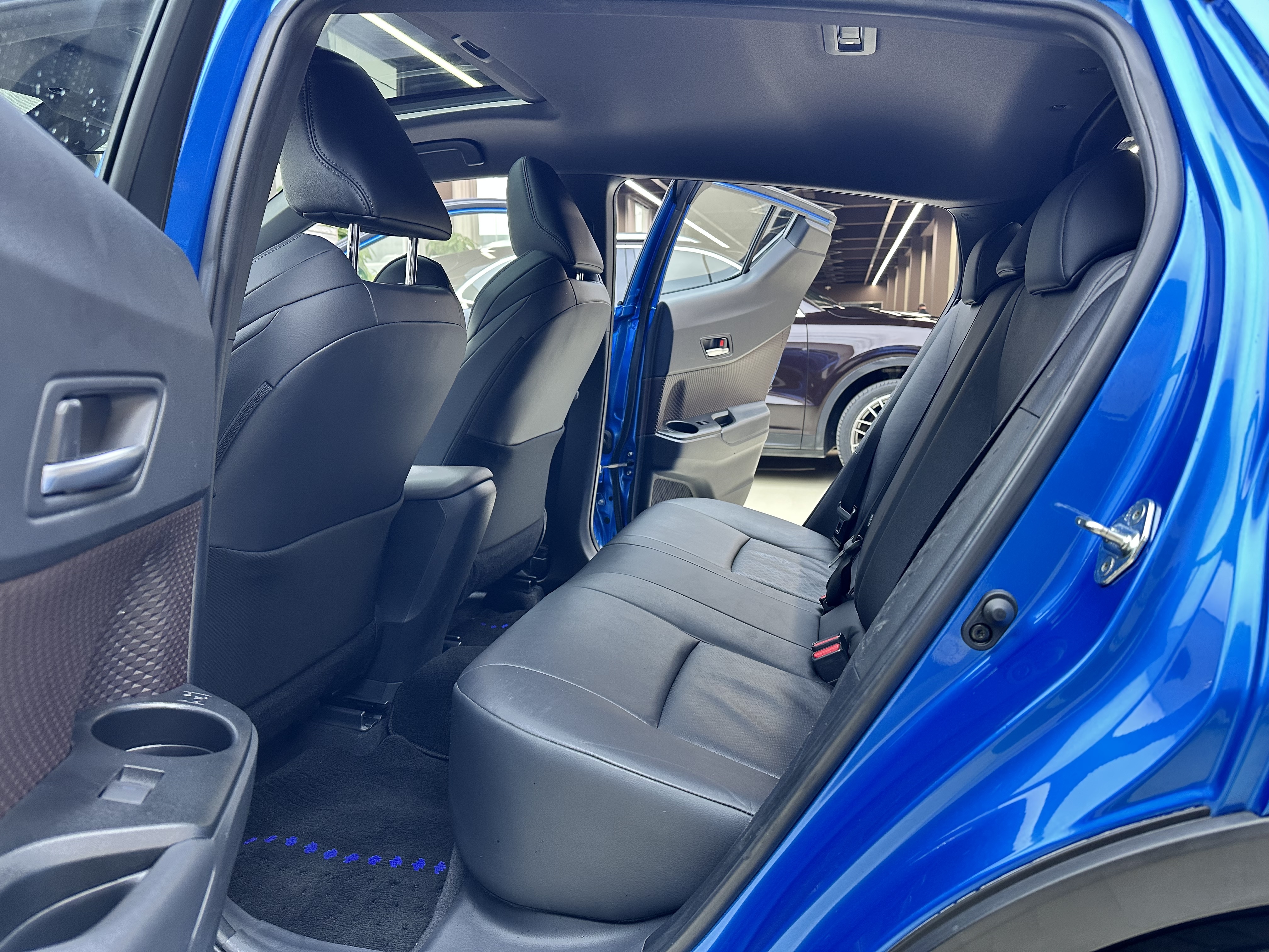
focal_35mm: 24
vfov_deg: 56.8
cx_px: 634
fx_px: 880
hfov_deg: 71.6
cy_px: 476
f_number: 1.78
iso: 200
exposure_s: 1/50
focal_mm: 6.86
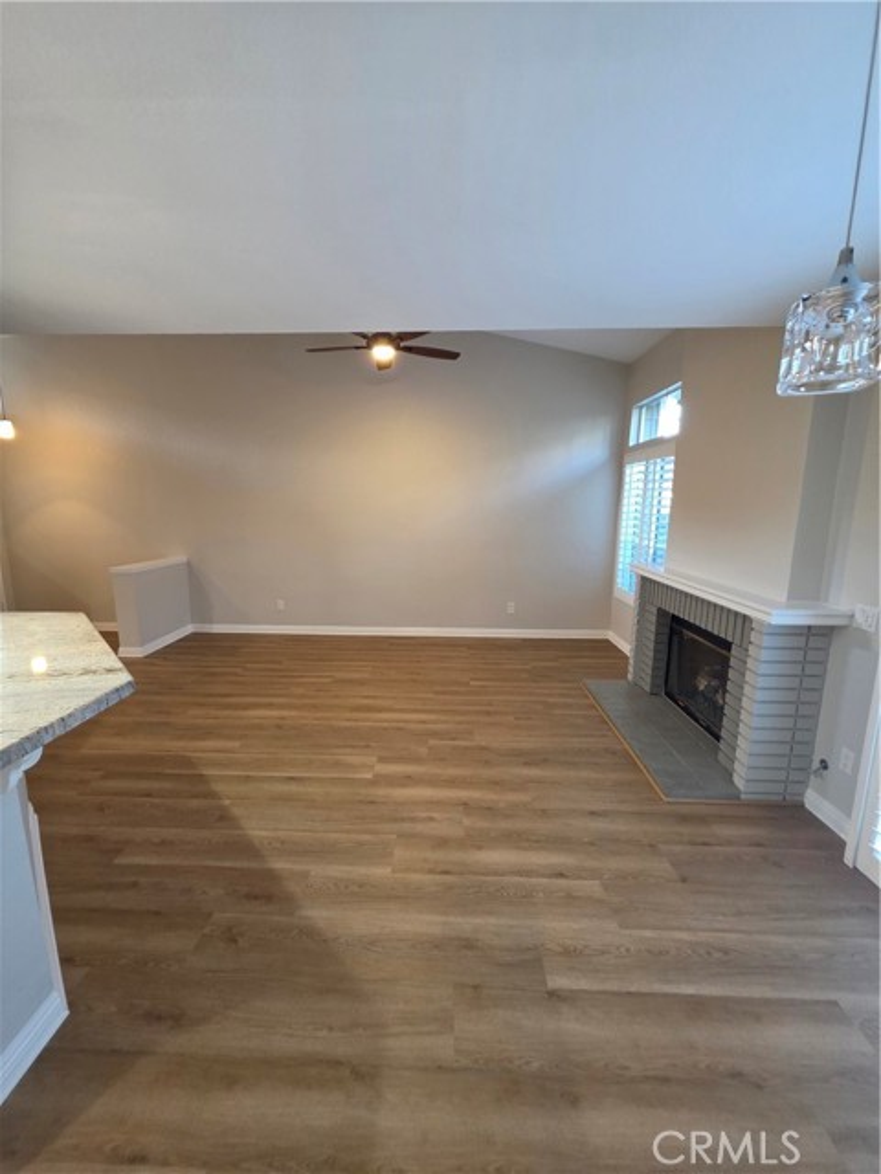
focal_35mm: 13
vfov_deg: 106.2
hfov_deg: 89.9
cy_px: 587
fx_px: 441
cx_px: 440
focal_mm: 2.2
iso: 250
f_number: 1.9
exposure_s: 1/60
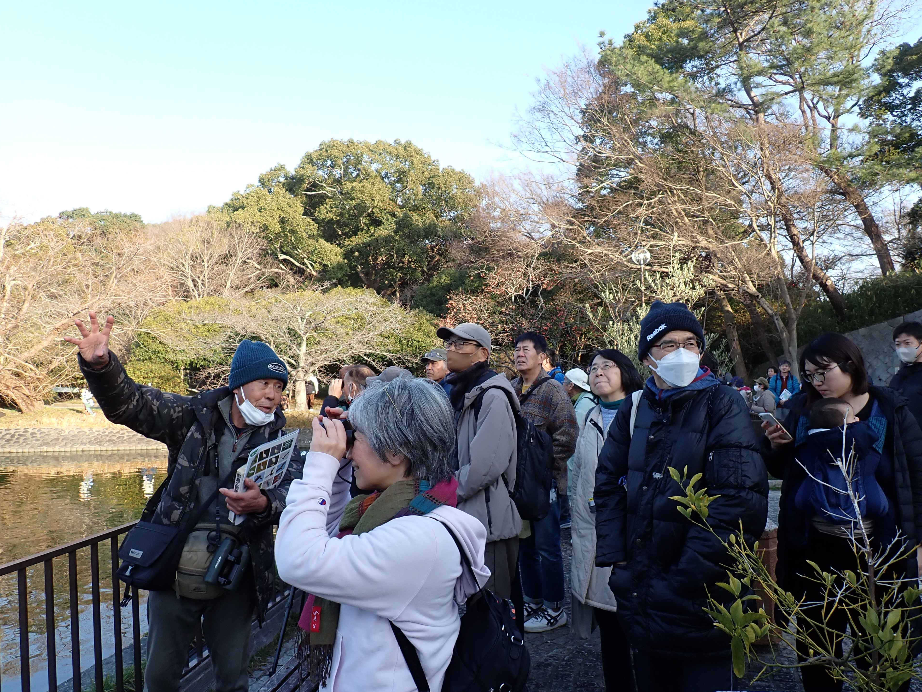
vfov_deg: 53.1
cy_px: 360
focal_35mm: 26
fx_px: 693
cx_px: 473
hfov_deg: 67.3
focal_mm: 4.5
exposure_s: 1/320
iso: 100
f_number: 2.8
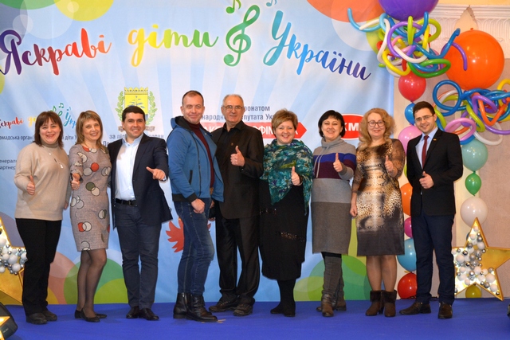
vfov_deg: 18.9
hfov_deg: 28.1
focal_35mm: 72
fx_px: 1020
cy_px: 170
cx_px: 255
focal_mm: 48
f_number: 5.3
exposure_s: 1/60
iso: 1000
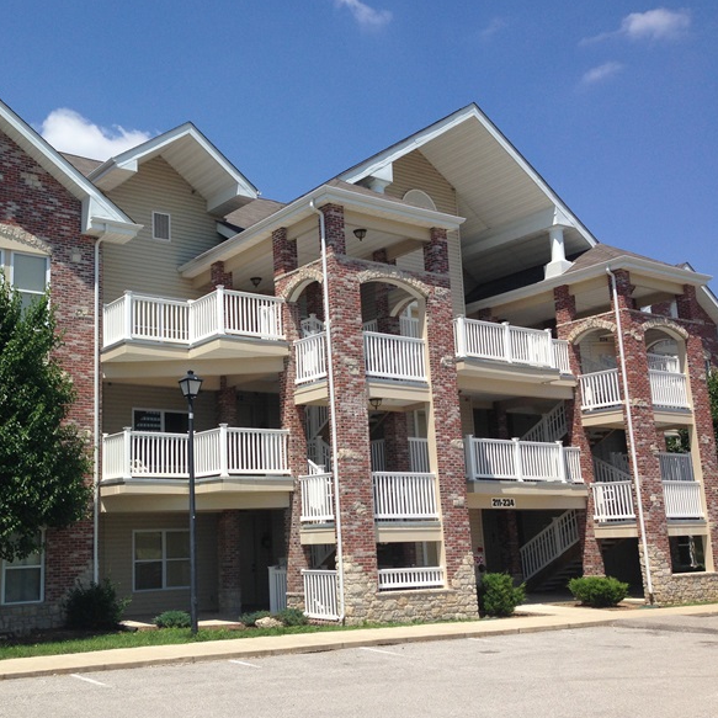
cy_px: 357
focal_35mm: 40
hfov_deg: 41.2
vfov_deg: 41.9
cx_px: 230
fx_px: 939
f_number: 2.4
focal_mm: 4.13
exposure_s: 1/1808
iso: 50
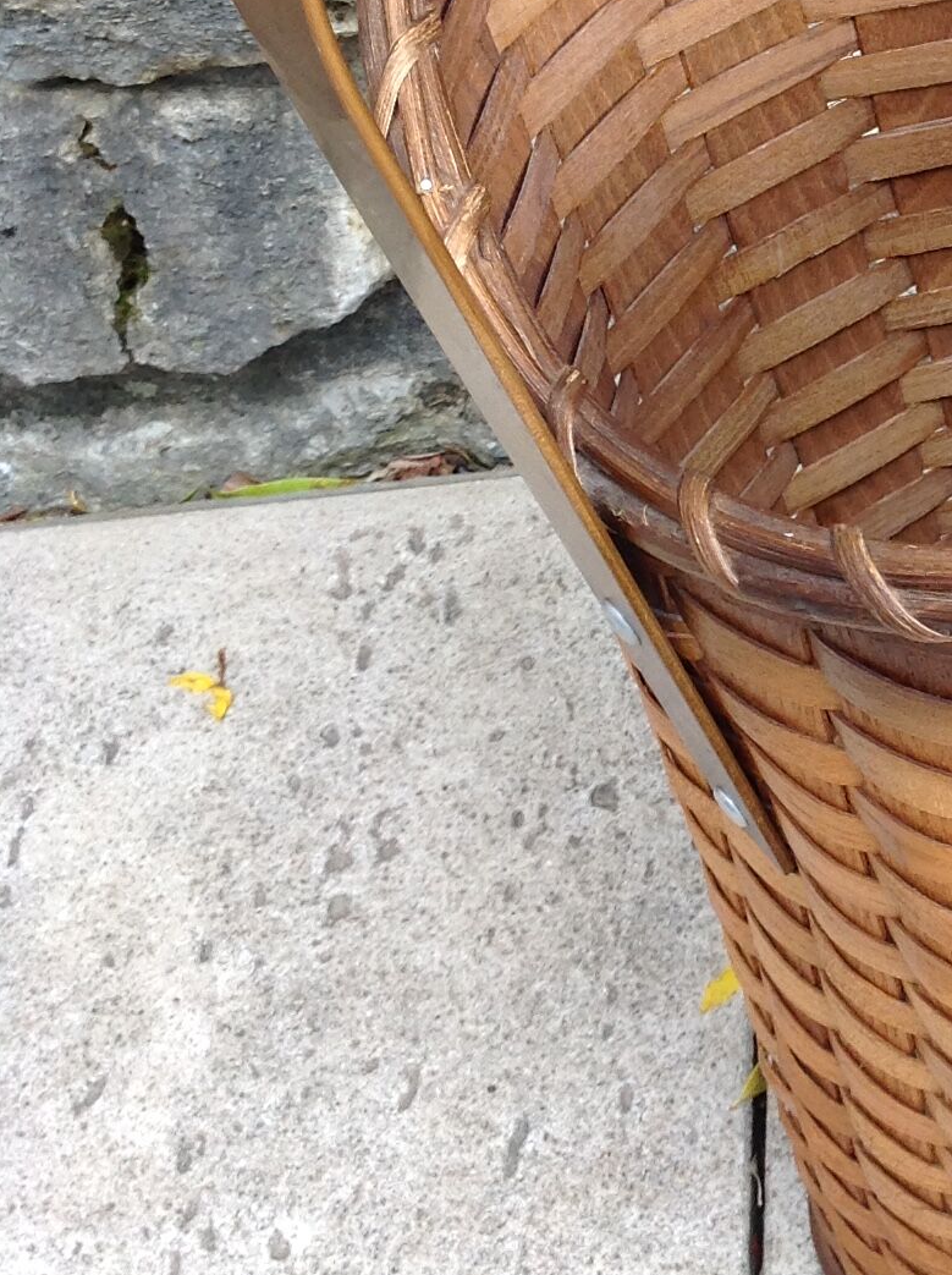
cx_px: 1178
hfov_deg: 16.2
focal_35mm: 87
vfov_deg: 22.1
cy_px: 198
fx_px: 3199
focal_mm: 4.28
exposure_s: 1/141
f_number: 2.4
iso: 50
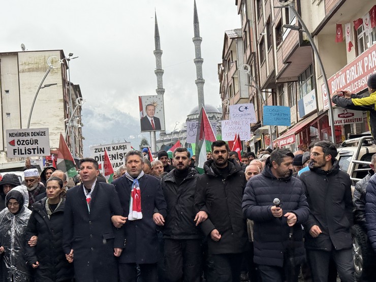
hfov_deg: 39.7
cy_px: 141
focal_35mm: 48
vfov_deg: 30.3
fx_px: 521
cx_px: 188
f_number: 1.78
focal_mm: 6.76
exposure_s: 1/437
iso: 80
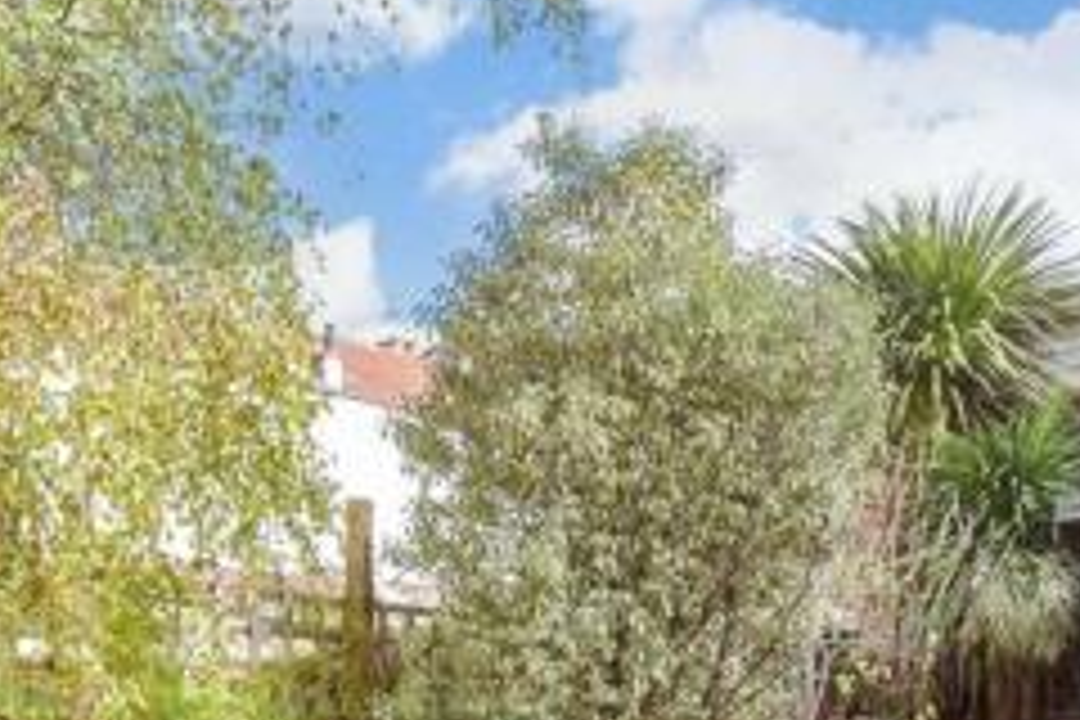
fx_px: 1230
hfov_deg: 47.1
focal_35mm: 41
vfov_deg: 30.6
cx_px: 650
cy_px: 695
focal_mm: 10
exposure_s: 1/200
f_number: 8
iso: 500
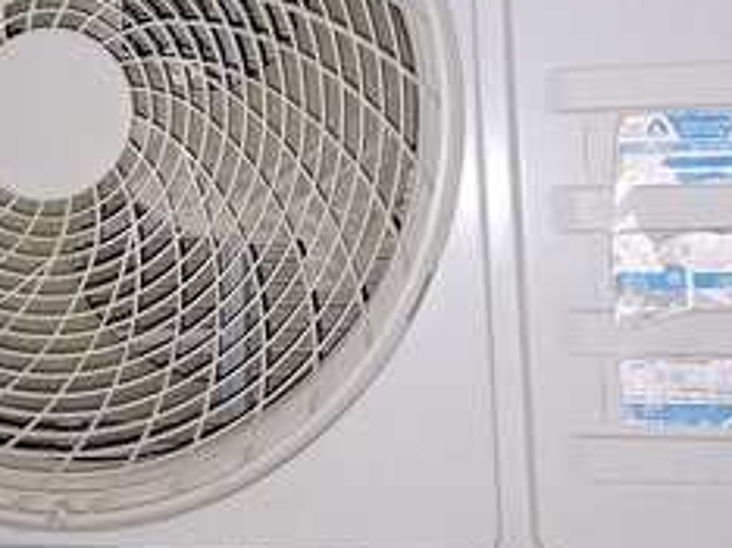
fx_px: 951
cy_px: 96
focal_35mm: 45
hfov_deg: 41.9
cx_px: 283
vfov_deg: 31.2
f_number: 1.8
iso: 200
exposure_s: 1/50
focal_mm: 5.54
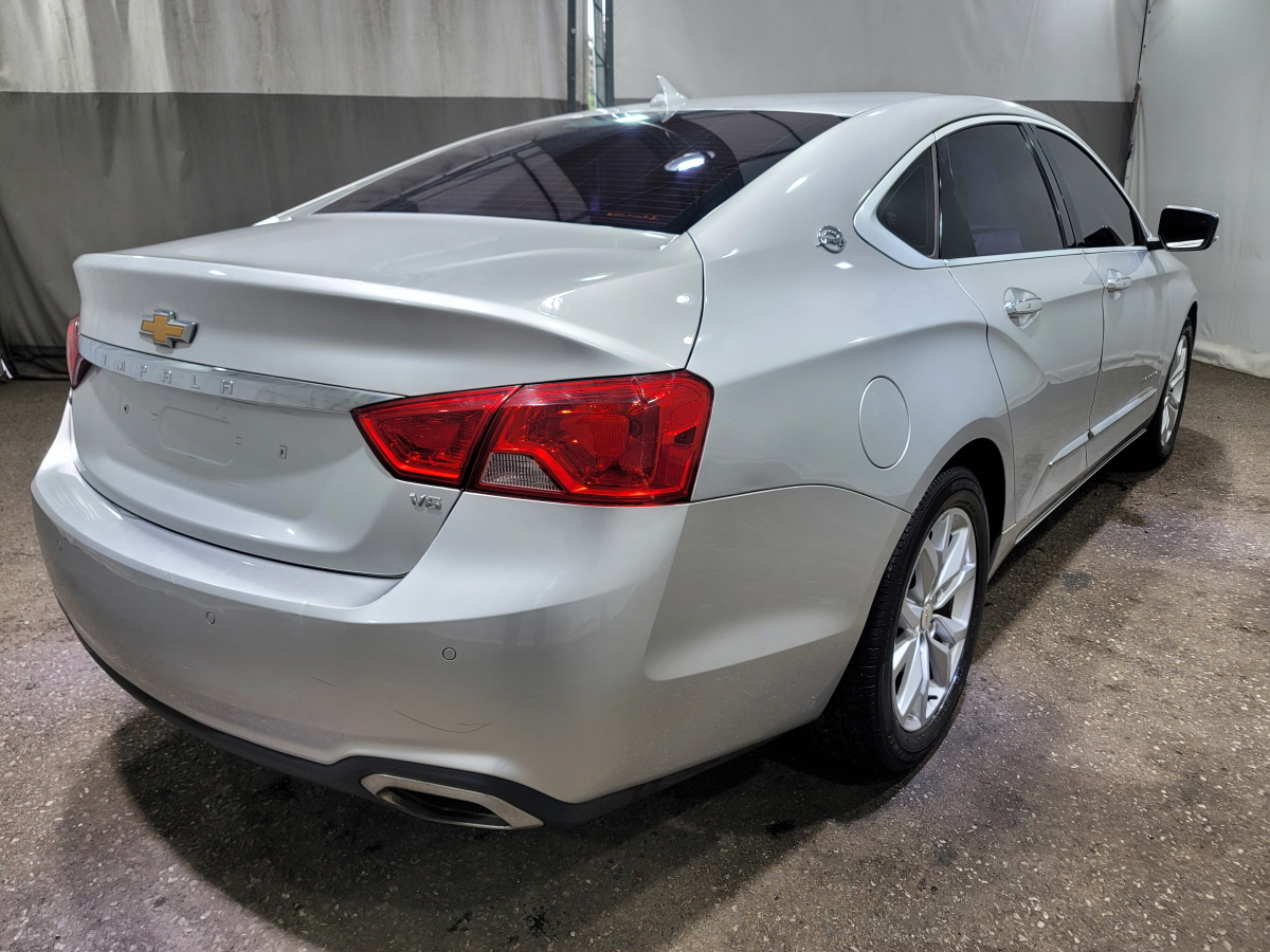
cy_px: 476
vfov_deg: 54.9
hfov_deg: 69.4
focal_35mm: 25
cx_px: 635
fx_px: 917
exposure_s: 1/120
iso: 40
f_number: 1.8
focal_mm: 7
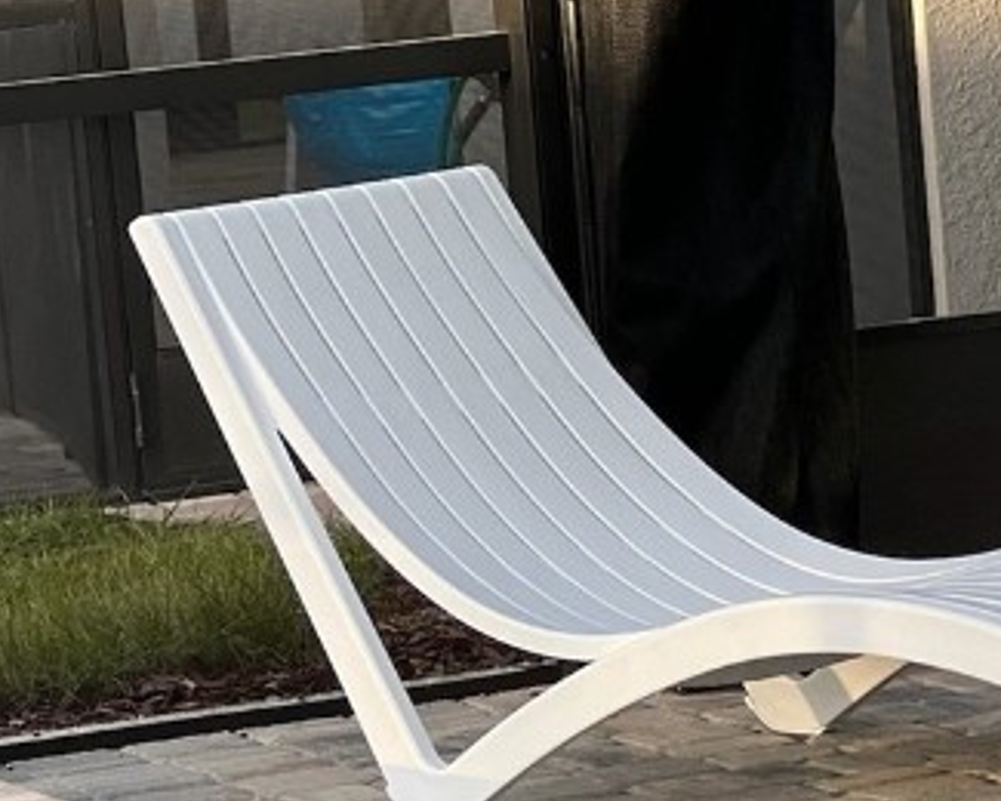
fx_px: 7021
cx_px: 631
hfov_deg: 8.2
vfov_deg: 6.5
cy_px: 924
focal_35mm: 237
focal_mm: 9
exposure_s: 1/121
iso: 40
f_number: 2.8
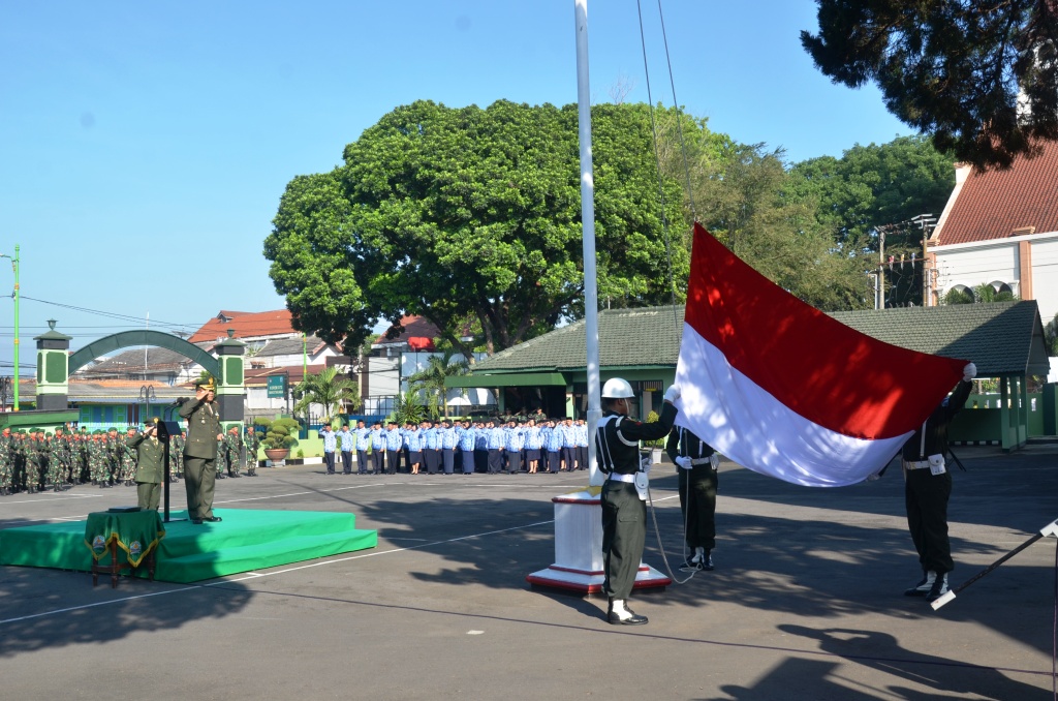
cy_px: 350
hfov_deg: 57.3
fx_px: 968
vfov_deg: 39.8
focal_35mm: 33
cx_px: 529
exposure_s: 1/125
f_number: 8
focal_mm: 22
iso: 100
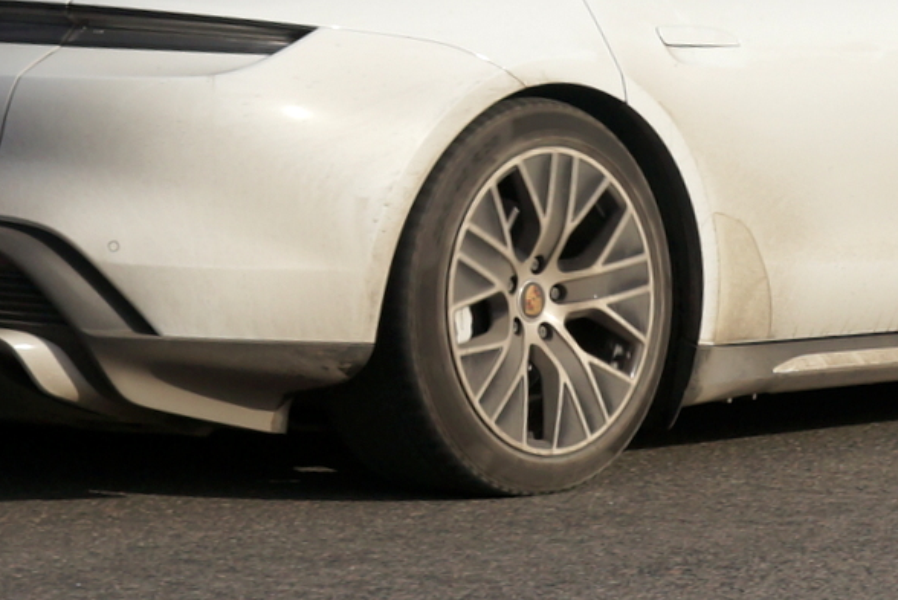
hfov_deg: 15.1
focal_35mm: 136
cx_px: 567
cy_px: 67
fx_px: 3395
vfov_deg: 10.1
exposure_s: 1/1000
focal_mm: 50
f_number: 5.6
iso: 200
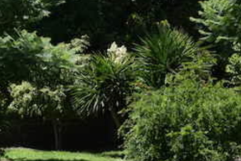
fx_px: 529
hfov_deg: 25.6
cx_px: 147
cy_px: 111
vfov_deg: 17.2
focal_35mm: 79
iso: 100
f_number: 8
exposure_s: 1/200
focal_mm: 22
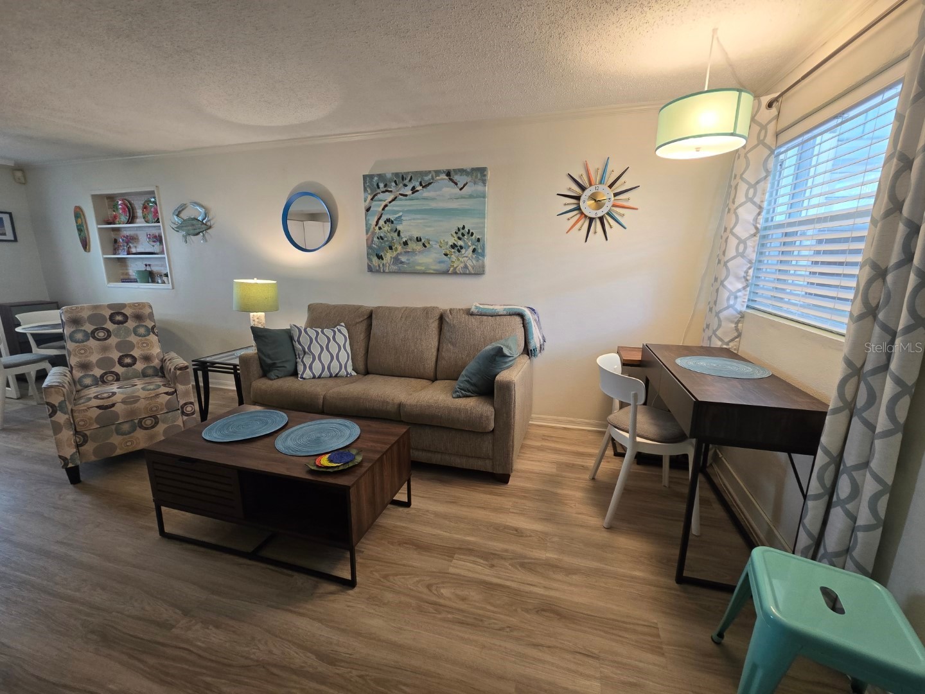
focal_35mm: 13
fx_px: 347
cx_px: 462
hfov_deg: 106.2
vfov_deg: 89.9
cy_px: 347
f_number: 2.2
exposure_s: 1/60
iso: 125
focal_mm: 2.2
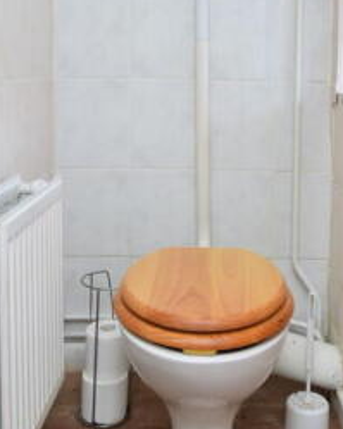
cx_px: 223
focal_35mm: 48
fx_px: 612
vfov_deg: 37.9
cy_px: 120
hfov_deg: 31.1
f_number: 5.6
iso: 280
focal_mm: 13
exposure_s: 1/13
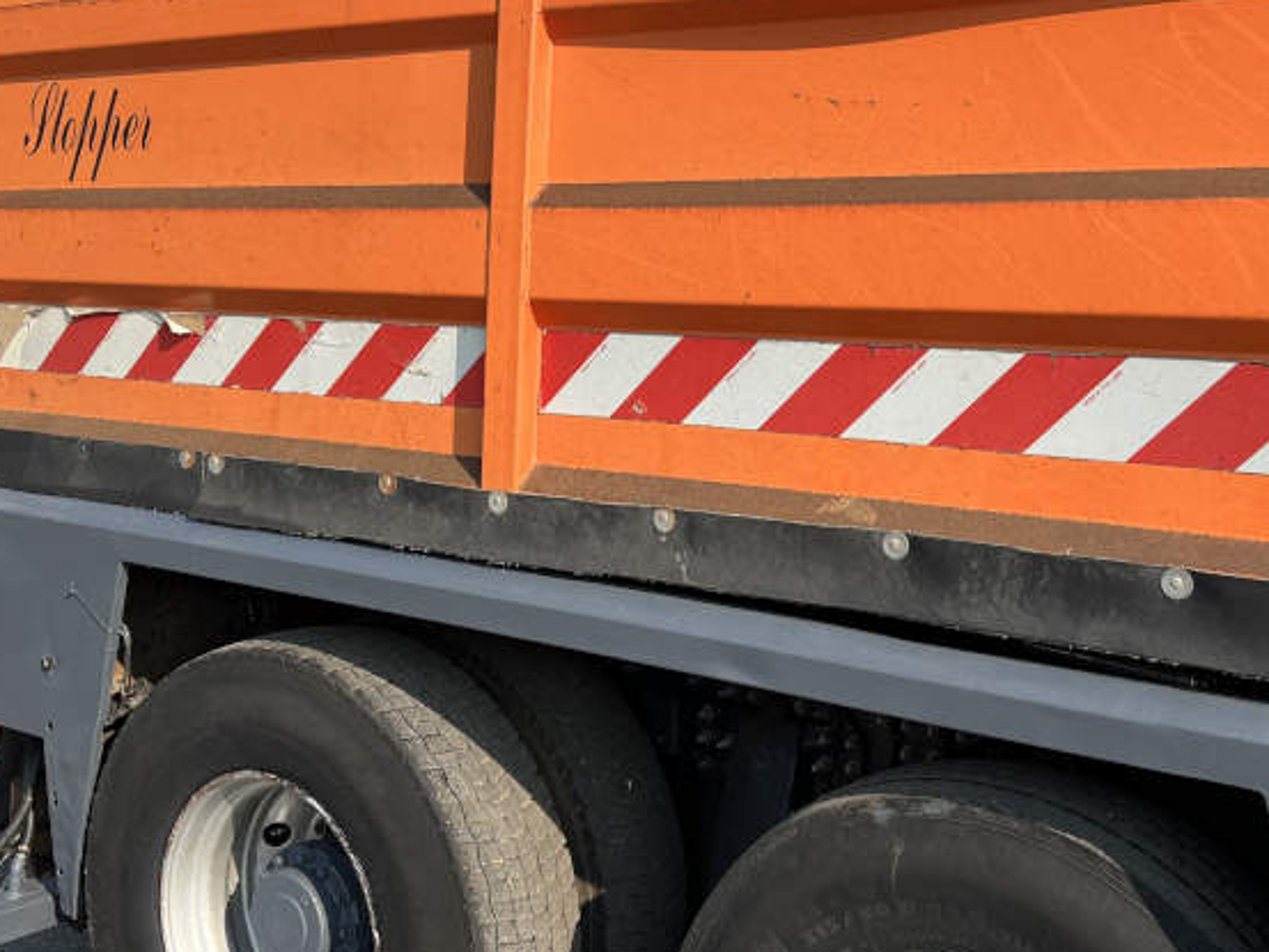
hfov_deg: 40.4
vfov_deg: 30.8
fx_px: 1723
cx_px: 601
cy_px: 376
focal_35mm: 47
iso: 50
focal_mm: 5.7
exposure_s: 1/2632
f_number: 1.5
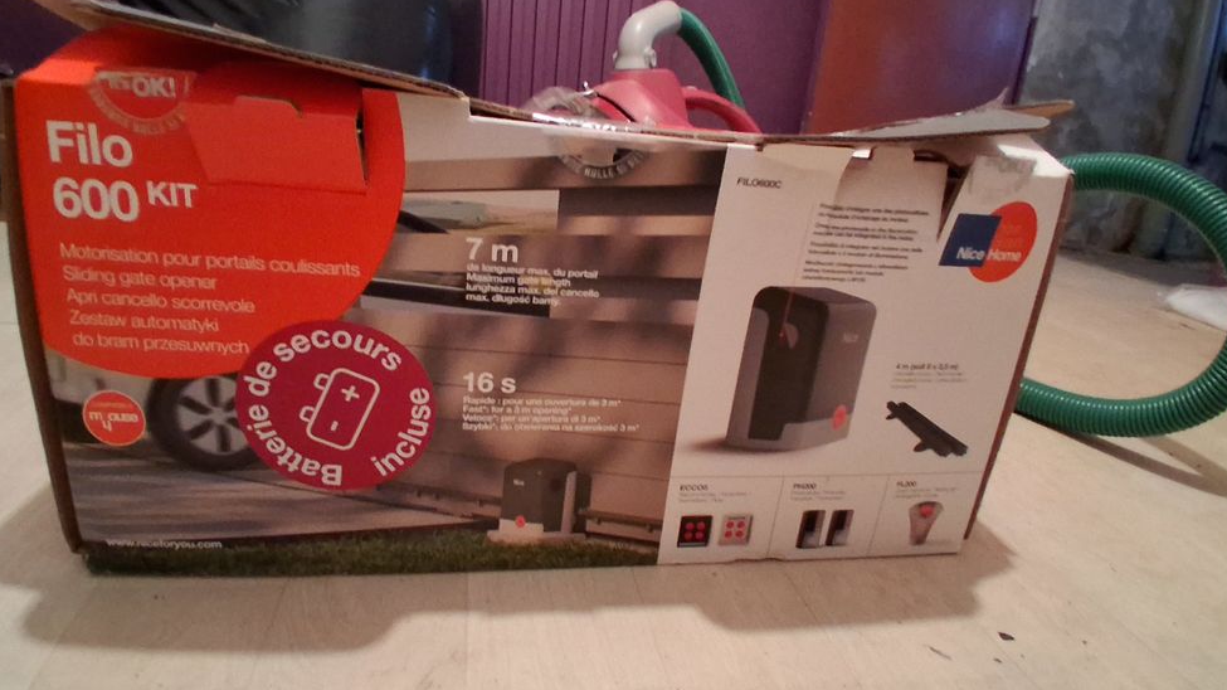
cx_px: 619
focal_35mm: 19
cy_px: 319
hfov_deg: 89.6
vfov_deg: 58.2
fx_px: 618
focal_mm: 1.4
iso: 800
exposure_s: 1/25
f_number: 2.2
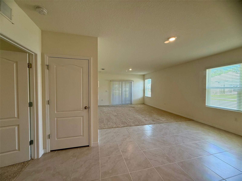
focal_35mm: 14
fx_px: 98
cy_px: 90
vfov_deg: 85.7
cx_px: 121
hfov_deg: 102.1
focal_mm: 2.22
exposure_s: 1/120
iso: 125
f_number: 2.2
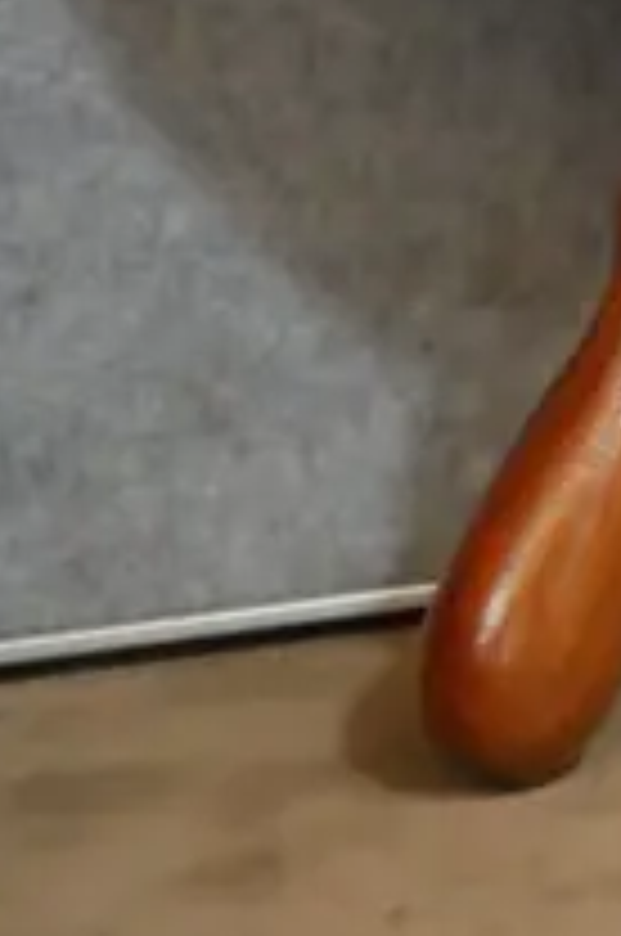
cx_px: 1141
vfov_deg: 8.1
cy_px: -1318
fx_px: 6126
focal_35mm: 236
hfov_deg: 5.7
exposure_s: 1/60
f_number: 5.1
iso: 1600
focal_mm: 23
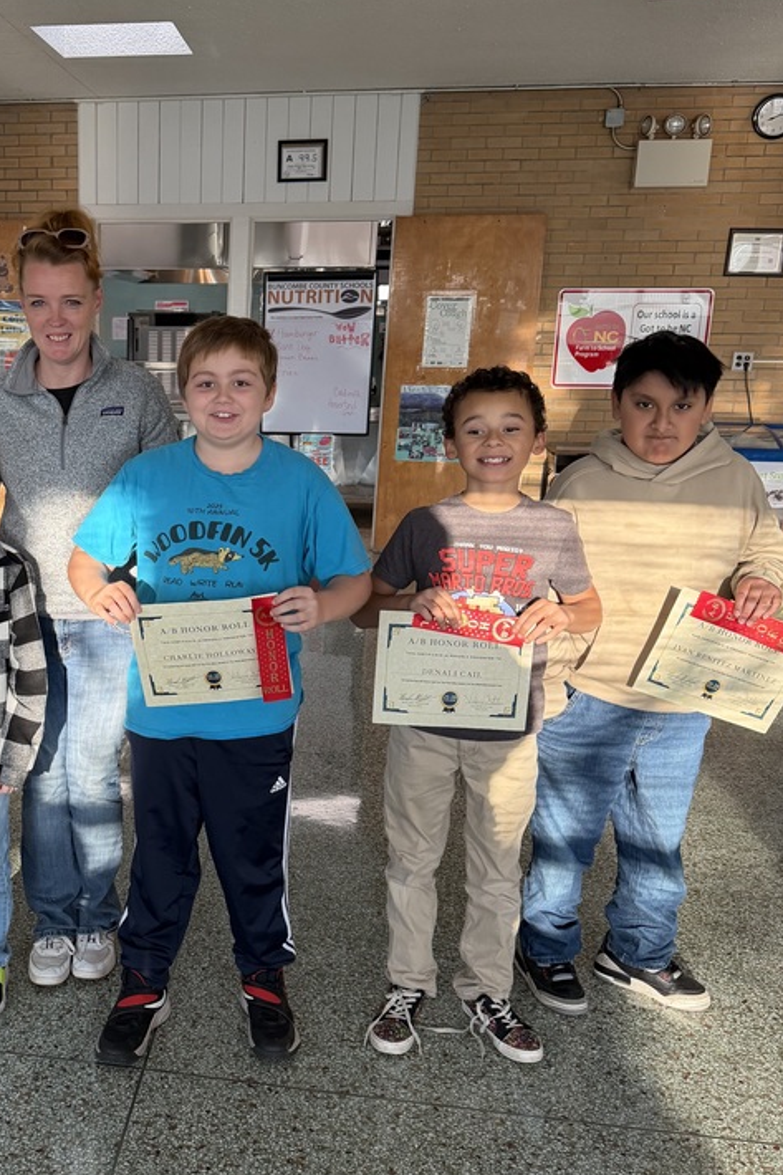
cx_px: 151
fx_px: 1175
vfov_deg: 53.1
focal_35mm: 36
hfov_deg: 35.6
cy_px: 640
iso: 200
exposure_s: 1/190
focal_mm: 6.76
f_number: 1.78
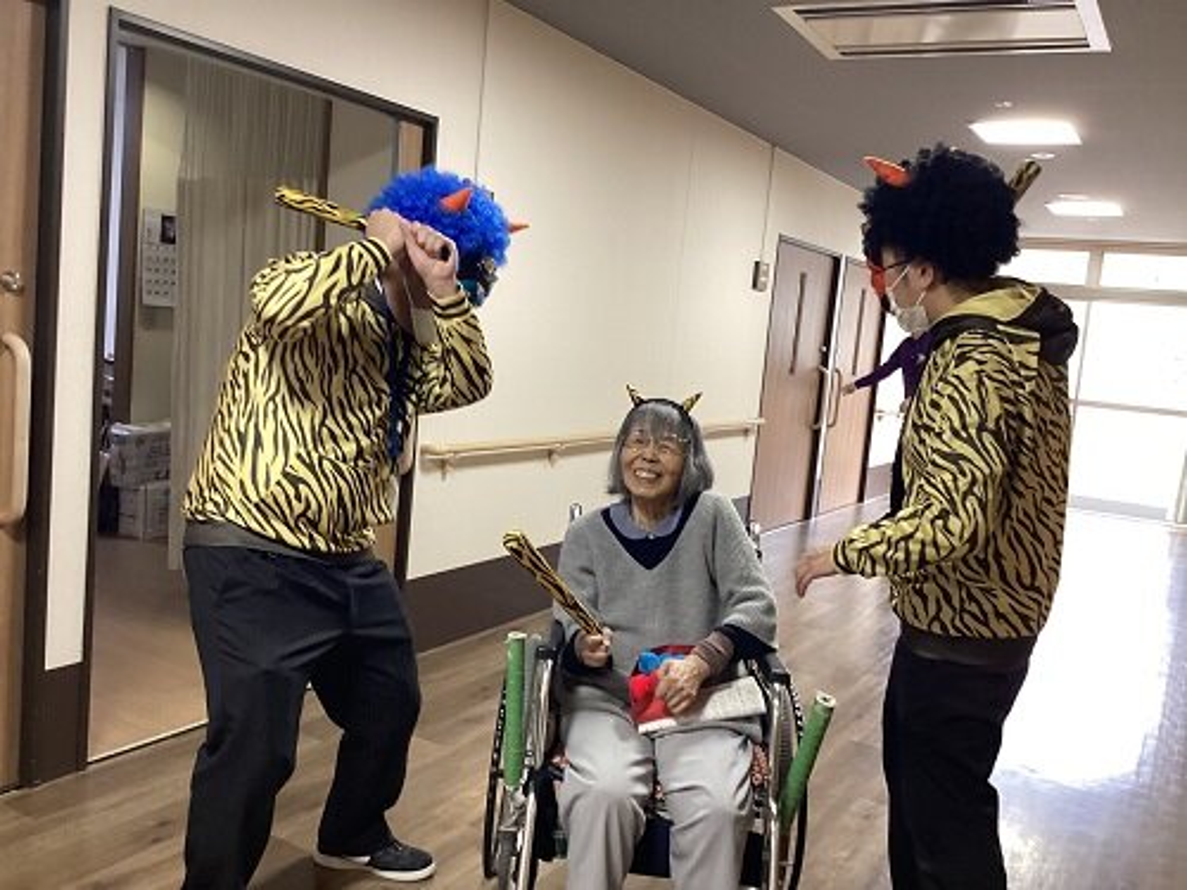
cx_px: 594
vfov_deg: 45.4
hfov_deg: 58.4
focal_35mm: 31
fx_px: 1063
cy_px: 445
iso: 200
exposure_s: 1/60
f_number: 2.4
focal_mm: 3.3
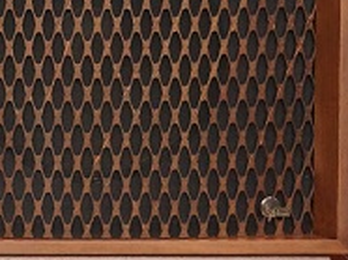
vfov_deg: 6.2
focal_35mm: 240
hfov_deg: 8.1
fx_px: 2410
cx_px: -176
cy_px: 57
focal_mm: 50
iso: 3200
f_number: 7.1
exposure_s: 1/60
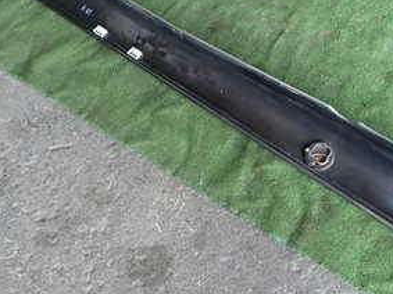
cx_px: 192
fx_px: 601
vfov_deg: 27.5
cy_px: 143
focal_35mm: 53
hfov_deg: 36.2
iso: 100
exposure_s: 1/60
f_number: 2
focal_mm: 4.5
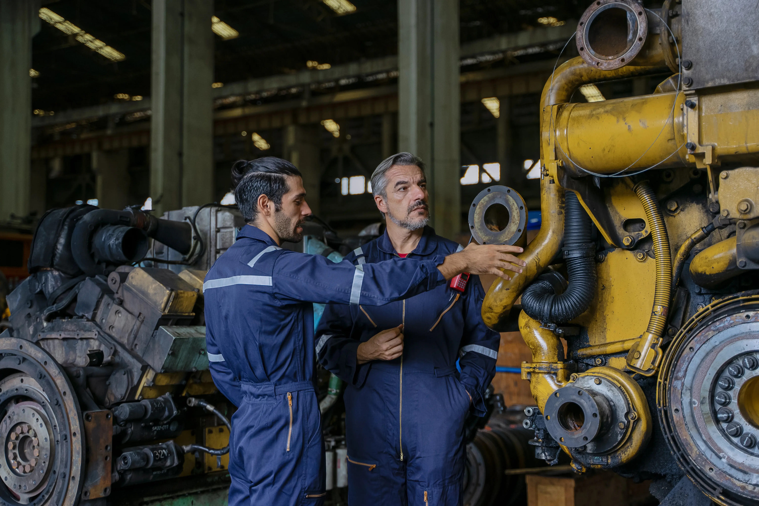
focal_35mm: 50
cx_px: 380
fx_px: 1054
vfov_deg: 27.0
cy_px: 253
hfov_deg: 39.6
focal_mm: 50
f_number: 2.8
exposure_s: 1/250
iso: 400
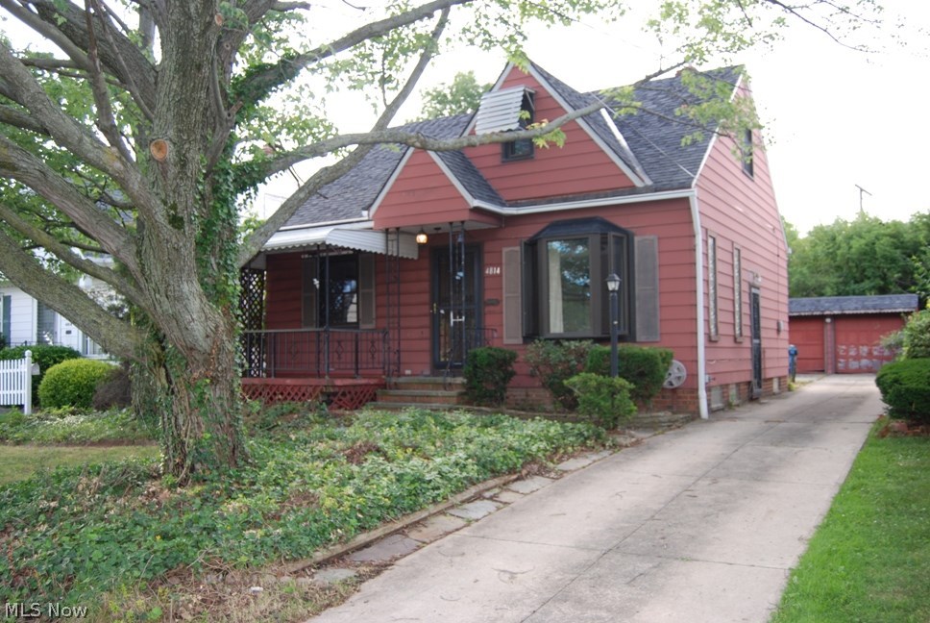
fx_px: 776
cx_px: 465
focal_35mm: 30
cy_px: 312
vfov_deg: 43.7
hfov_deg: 61.9
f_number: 3.8
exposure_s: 1/100
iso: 200
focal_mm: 20
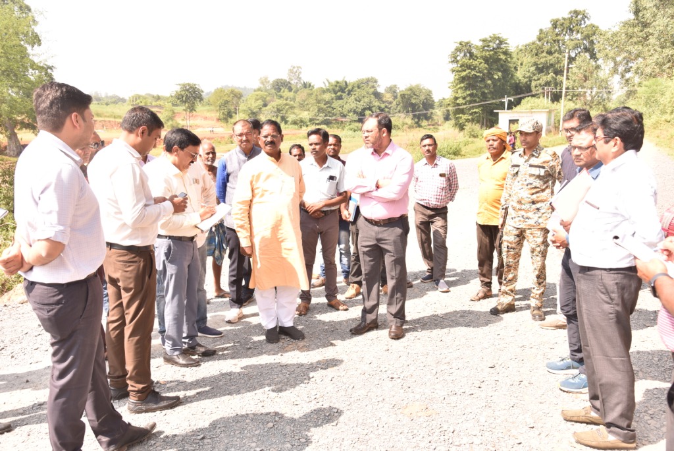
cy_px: 226
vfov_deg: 42.4
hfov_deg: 60.3
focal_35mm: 31
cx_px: 337
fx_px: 581
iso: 100
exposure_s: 1/80
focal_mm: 31
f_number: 6.3
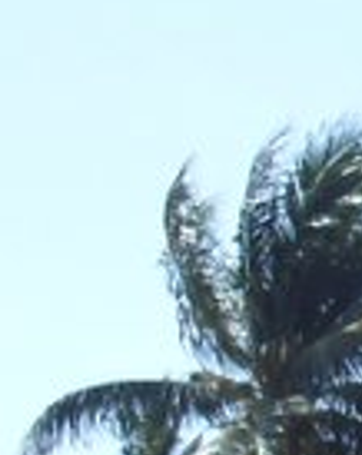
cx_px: 1033
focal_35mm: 217
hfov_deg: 6.5
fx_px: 2916
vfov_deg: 8.9
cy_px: 442
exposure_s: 1/200
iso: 100
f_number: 8
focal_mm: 6.2
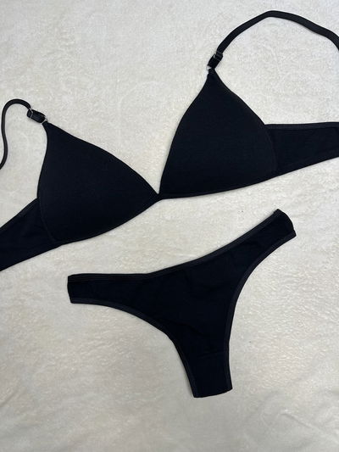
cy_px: 226
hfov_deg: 56.8
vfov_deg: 71.6
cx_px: 170
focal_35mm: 24
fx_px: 313
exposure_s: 1/180
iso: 64
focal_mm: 6.86
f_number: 1.78
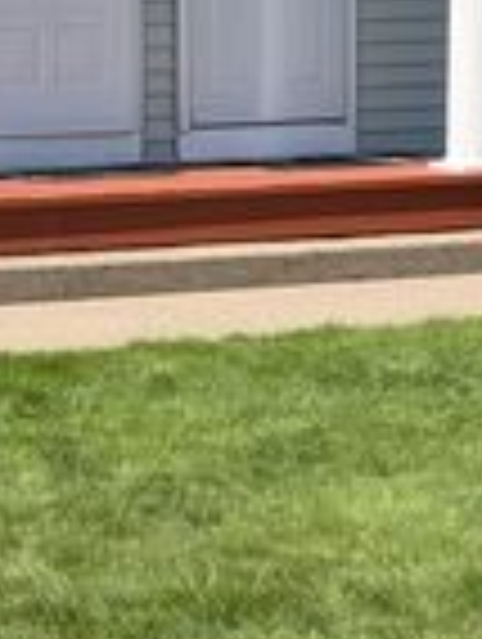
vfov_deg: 8.8
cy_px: 263
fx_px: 4165
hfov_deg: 6.6
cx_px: -140
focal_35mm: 225
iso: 64
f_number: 1.78
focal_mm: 6.76
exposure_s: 1/4098
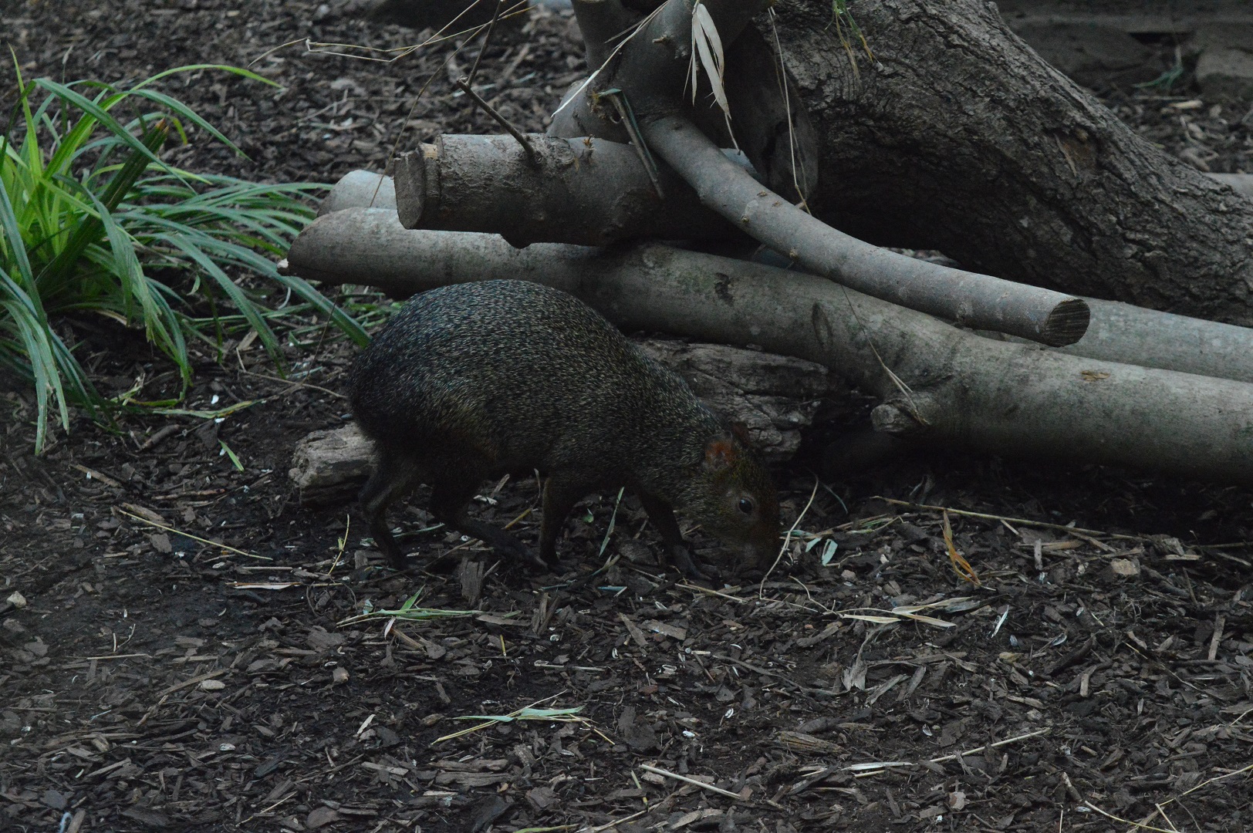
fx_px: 2869
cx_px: 626
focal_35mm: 82
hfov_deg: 24.6
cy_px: 416
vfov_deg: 16.5
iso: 6400
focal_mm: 55
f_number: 5.6
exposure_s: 1/3200
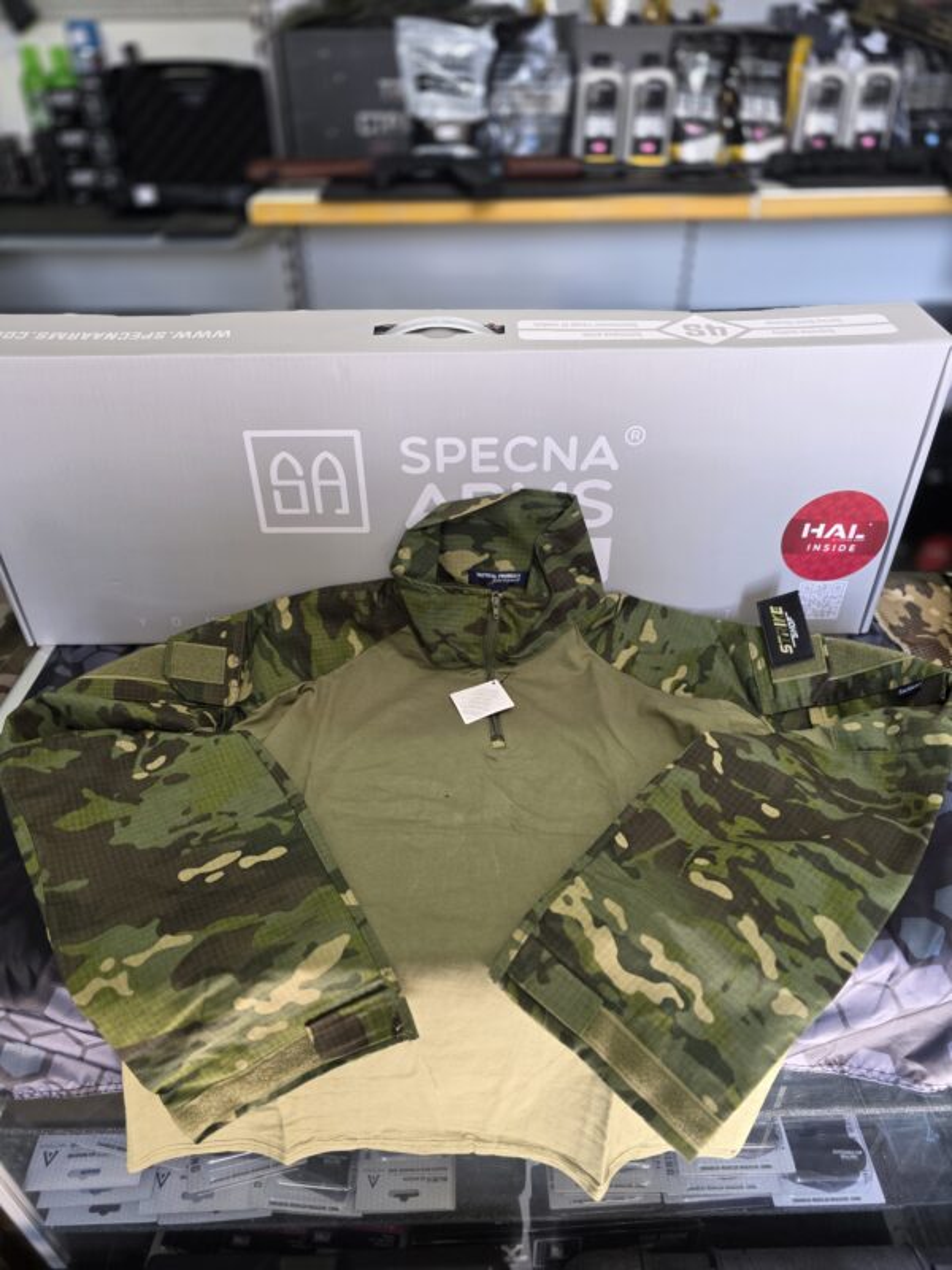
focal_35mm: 23
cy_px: 635
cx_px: 476
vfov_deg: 73.9
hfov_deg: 58.9
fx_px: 843
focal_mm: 6.3
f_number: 1.7
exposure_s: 1/120
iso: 125
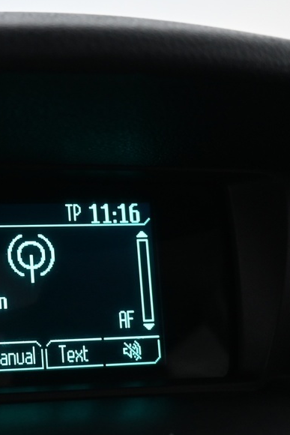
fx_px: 809
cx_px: 9
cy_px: 307
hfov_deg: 19.8
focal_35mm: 67
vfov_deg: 29.7
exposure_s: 1/25
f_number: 3.5
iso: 500
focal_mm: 16
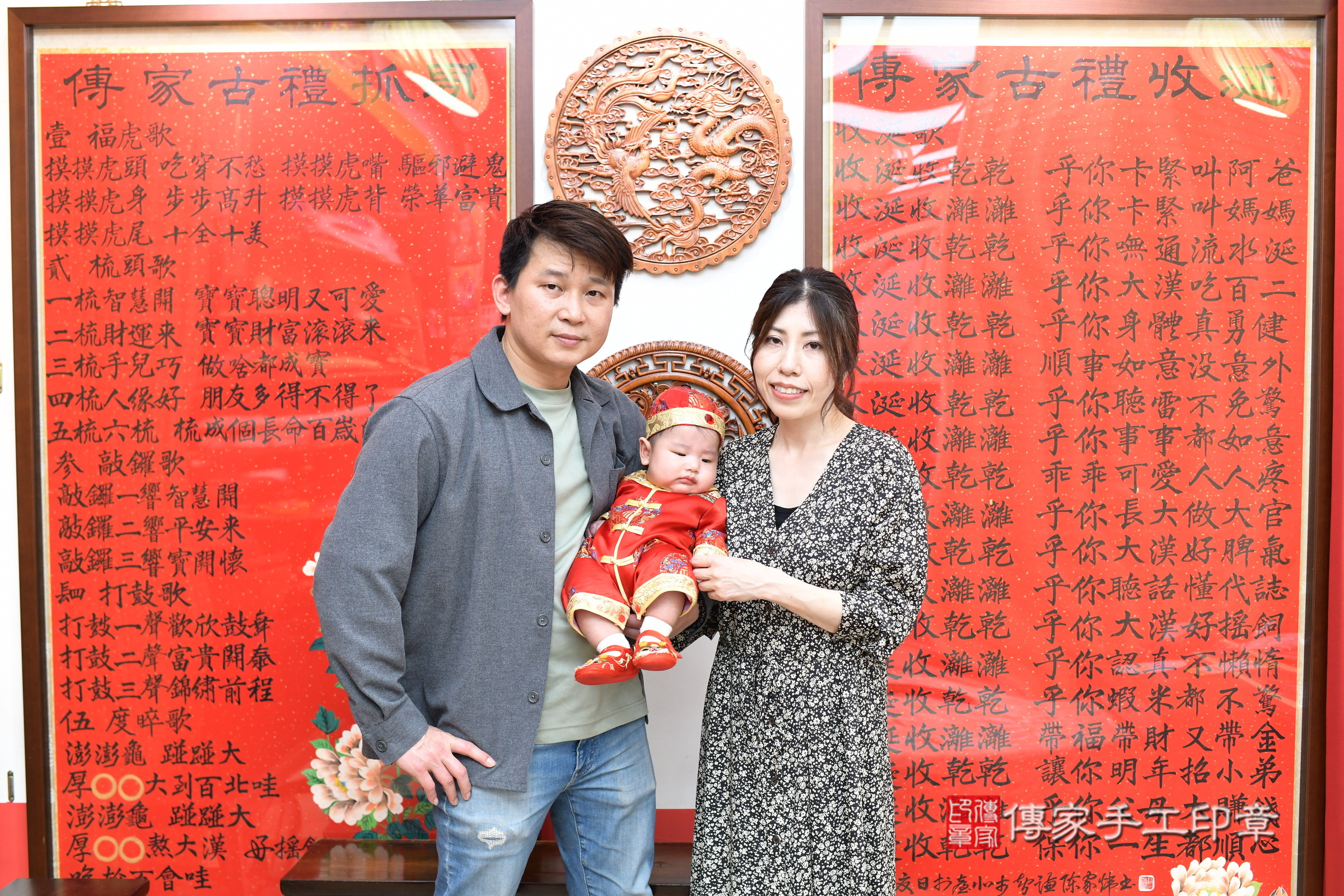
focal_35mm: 35
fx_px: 1307
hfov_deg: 54.4
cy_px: 448
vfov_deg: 37.9
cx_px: 672
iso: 1000
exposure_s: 1/200
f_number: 4.5
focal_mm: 35
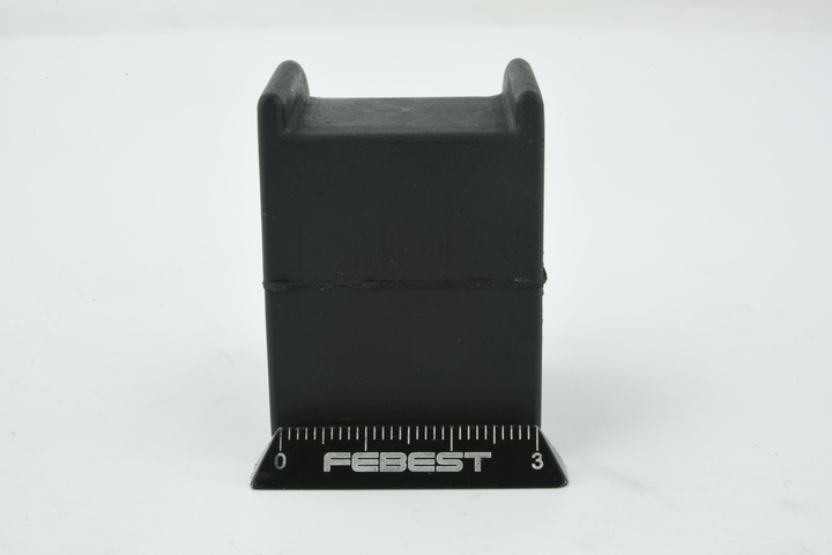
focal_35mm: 60
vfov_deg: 22.6
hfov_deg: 33.4
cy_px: 278
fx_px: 1387
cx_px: 416
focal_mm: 60
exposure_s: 1/2.5
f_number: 32
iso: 64
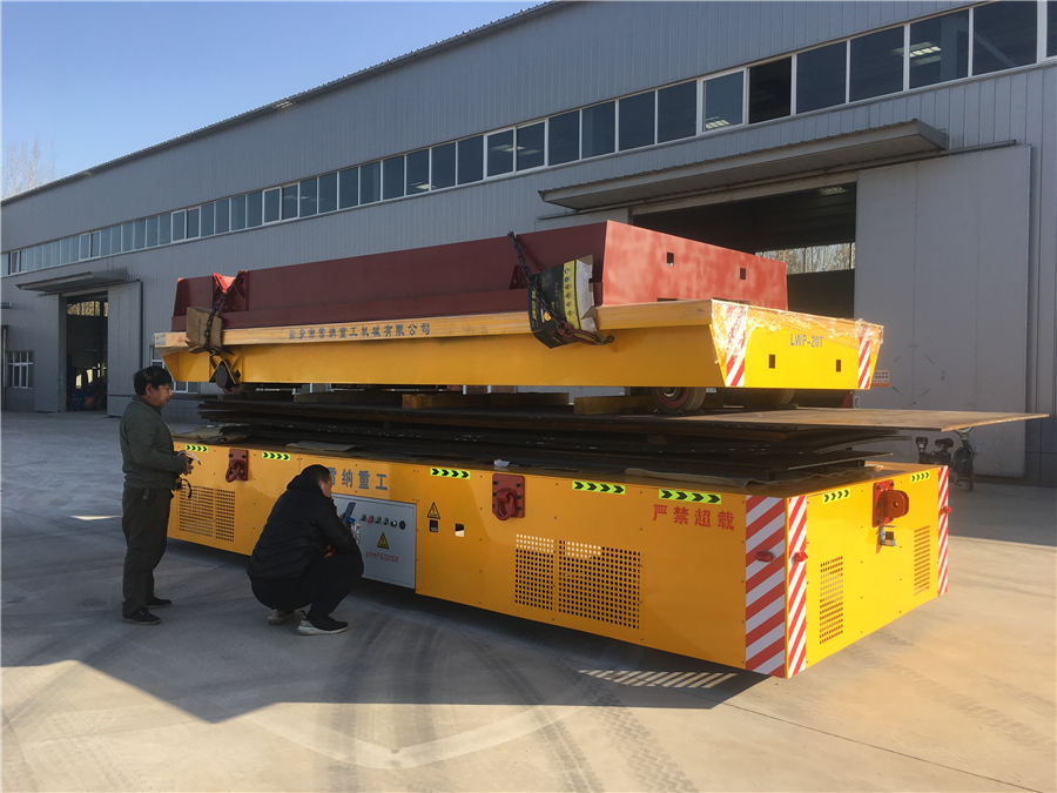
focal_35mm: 29
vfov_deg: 48.2
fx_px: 886
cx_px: 528
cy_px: 396
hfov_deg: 61.7
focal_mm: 4.15
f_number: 2.2
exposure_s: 1/916
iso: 25
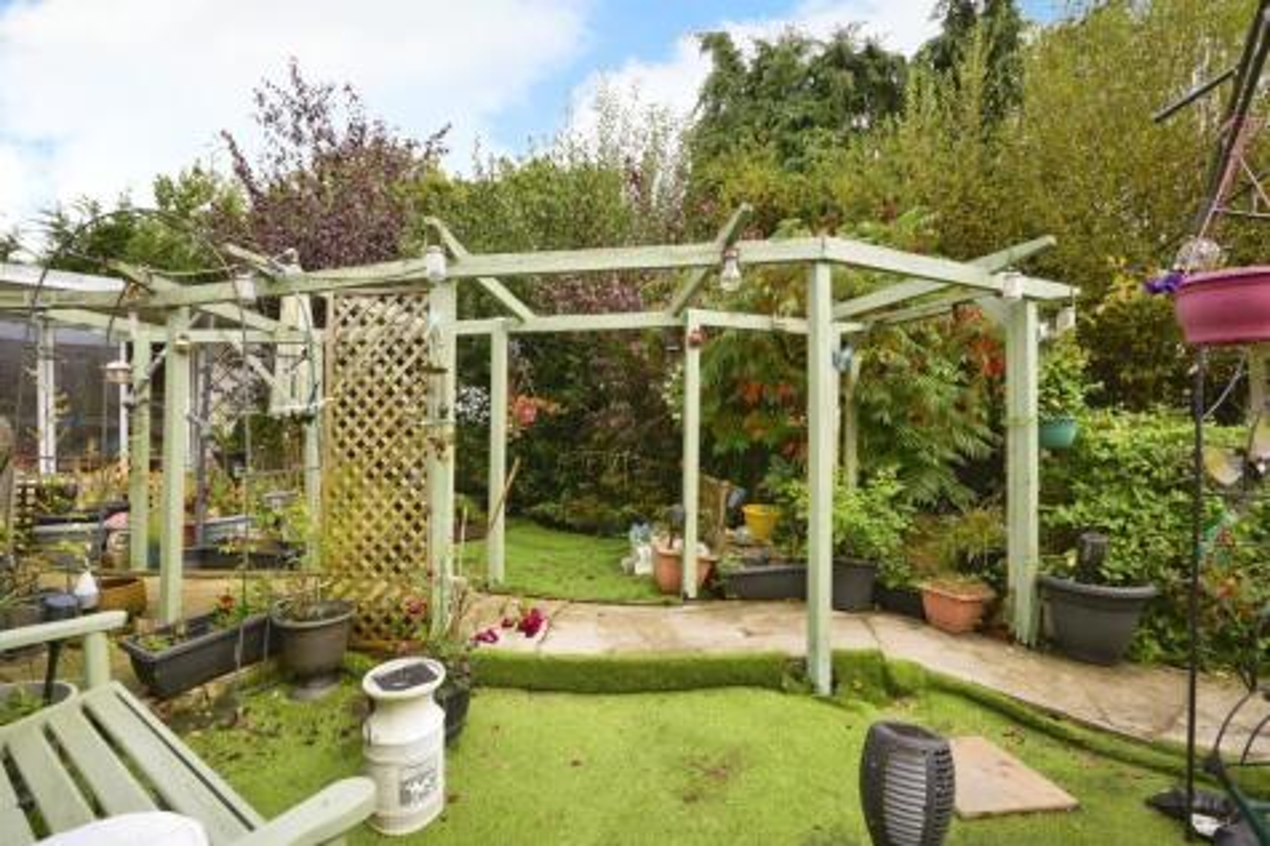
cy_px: 423
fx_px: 564
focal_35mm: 16
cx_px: 635
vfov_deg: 73.7
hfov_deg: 96.8
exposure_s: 1/320
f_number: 8
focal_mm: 16
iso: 400
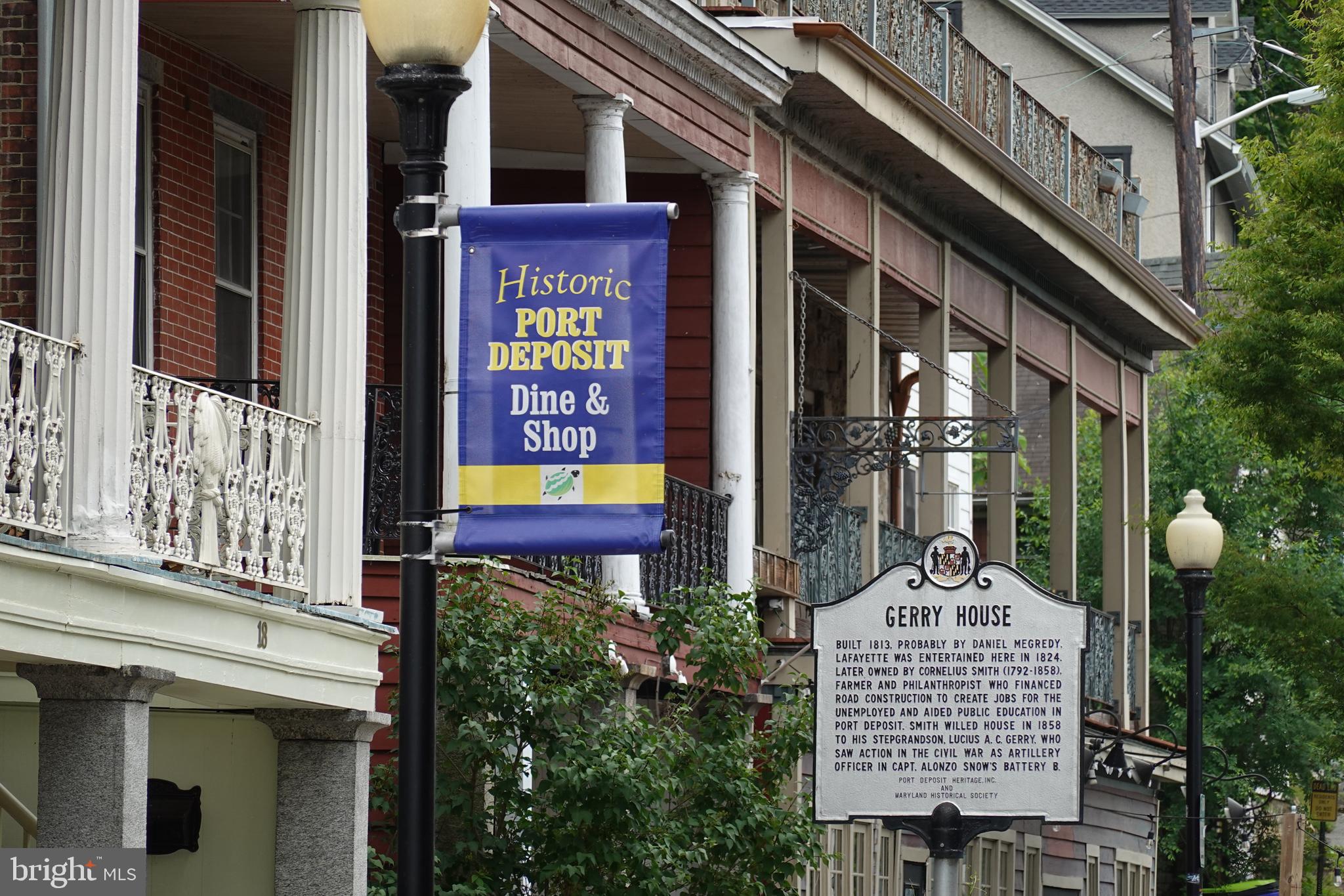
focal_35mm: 200
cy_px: 448
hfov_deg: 10.3
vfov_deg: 6.9
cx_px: 672
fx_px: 7466
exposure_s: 1/200
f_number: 4.5
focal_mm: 72
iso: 100
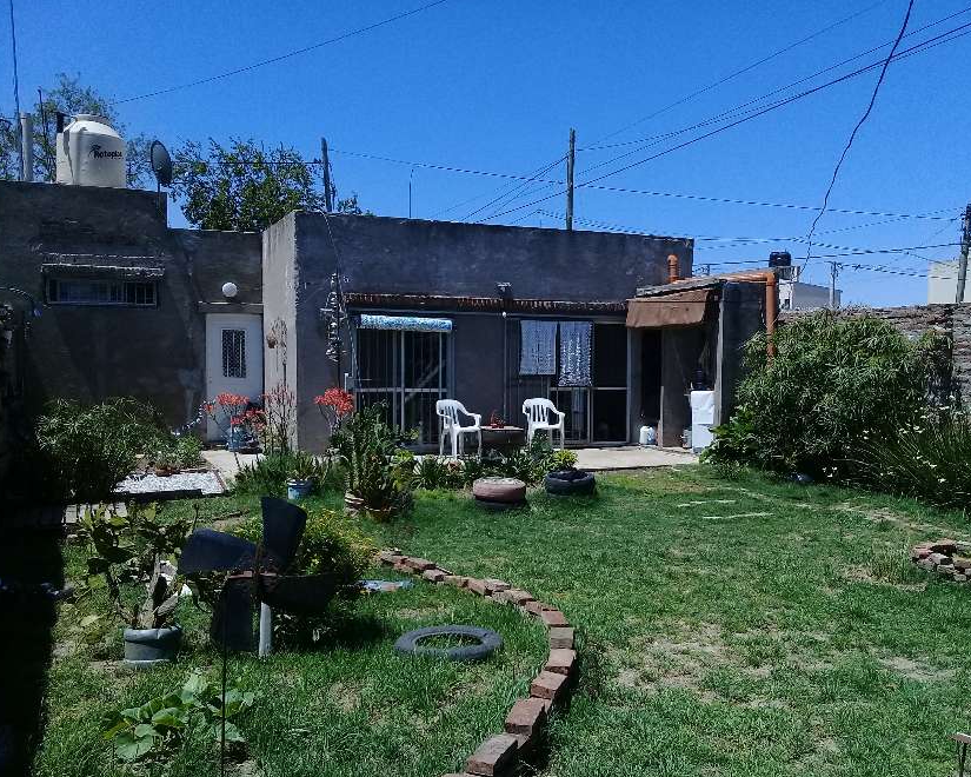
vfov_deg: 44.5
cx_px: 516
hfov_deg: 54.2
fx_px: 948
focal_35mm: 33
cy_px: 388
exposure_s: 1/524
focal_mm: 3.3
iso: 50
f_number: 2.2
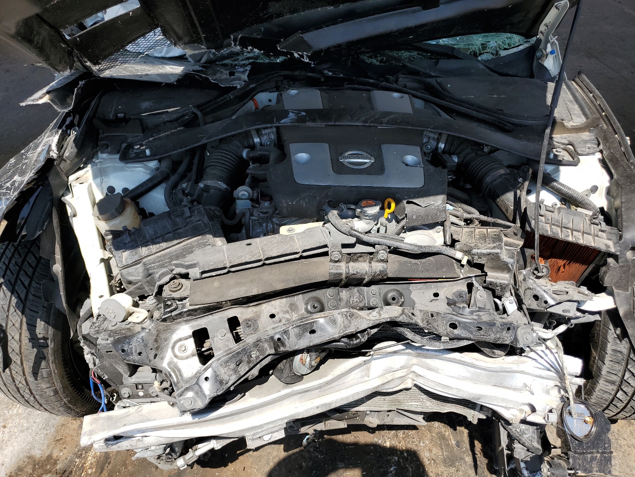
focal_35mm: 26
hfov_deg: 67.3
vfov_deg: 53.1
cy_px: 238
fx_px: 477
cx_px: 318
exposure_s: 1/2000
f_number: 1.5
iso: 50
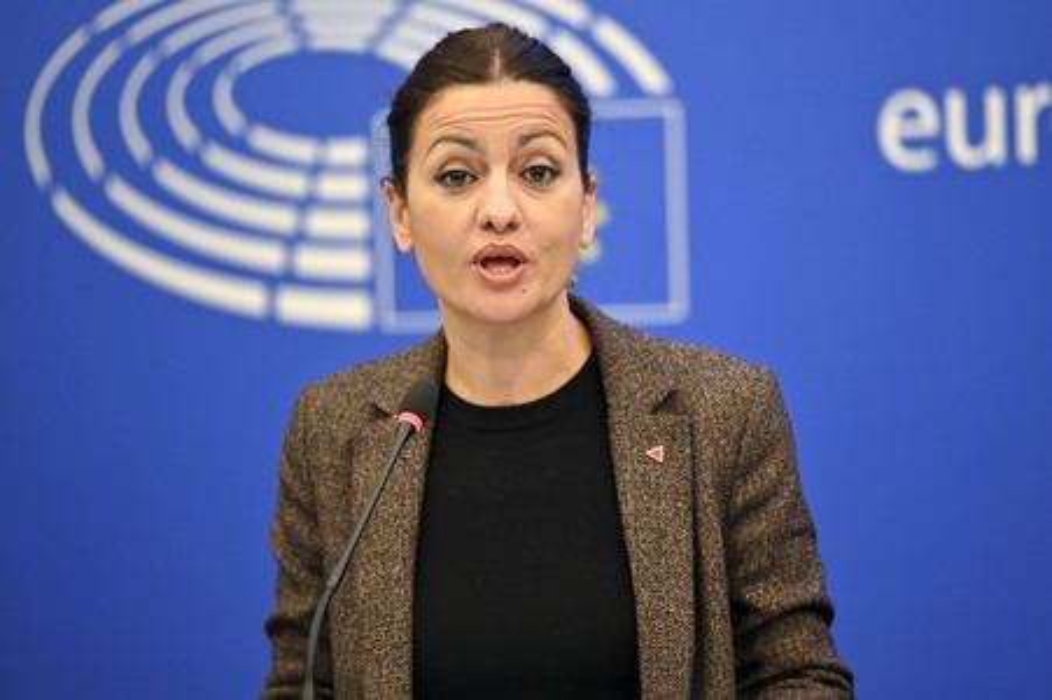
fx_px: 5840
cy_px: 350
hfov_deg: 10.3
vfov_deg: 6.9
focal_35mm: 200
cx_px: 526
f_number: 2.8
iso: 640
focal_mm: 200
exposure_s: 1/160
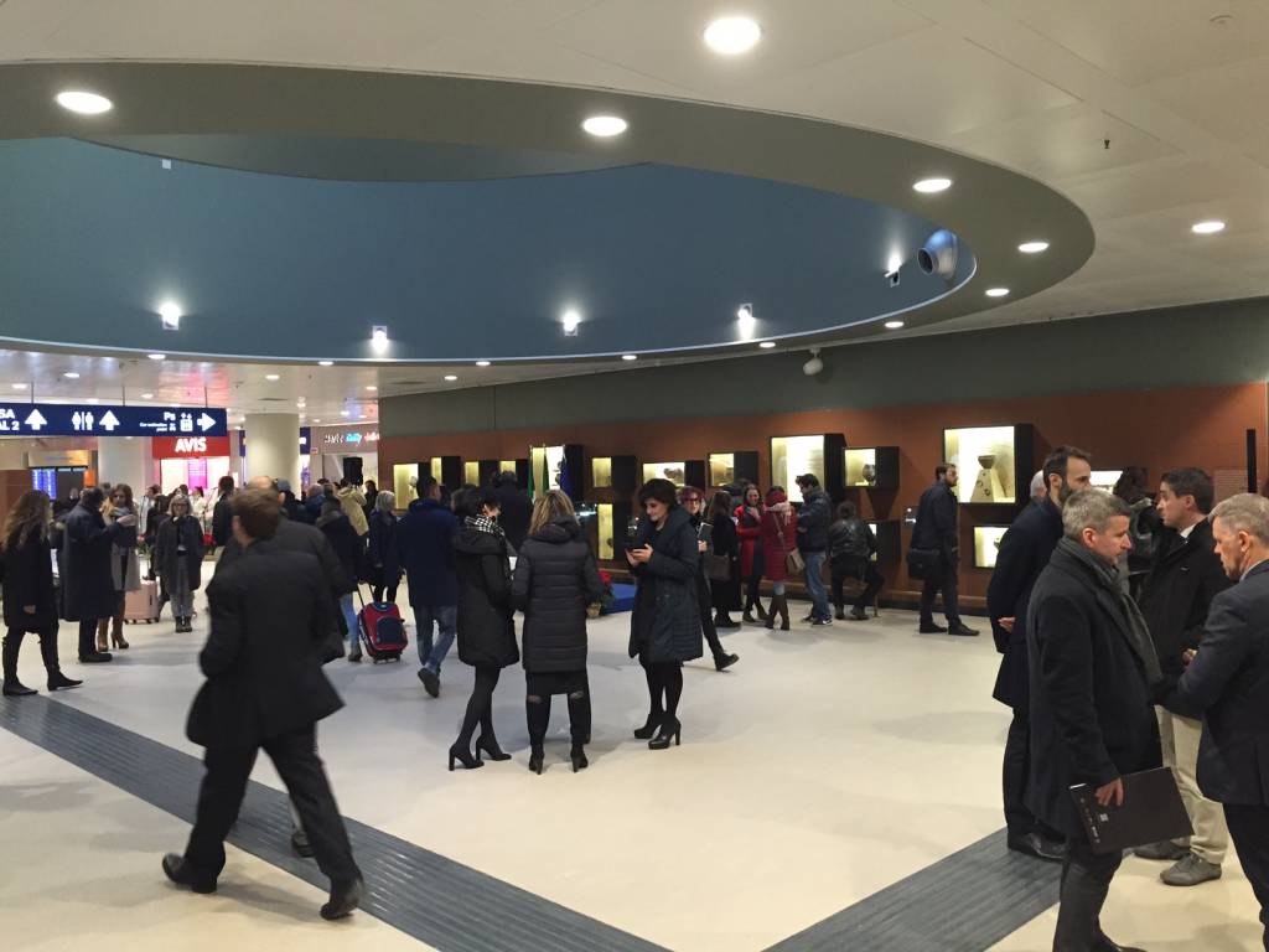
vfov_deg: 48.2
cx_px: 634
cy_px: 476
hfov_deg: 61.7
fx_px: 1063
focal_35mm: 29
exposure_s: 1/30
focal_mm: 4.15
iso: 200
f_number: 2.2
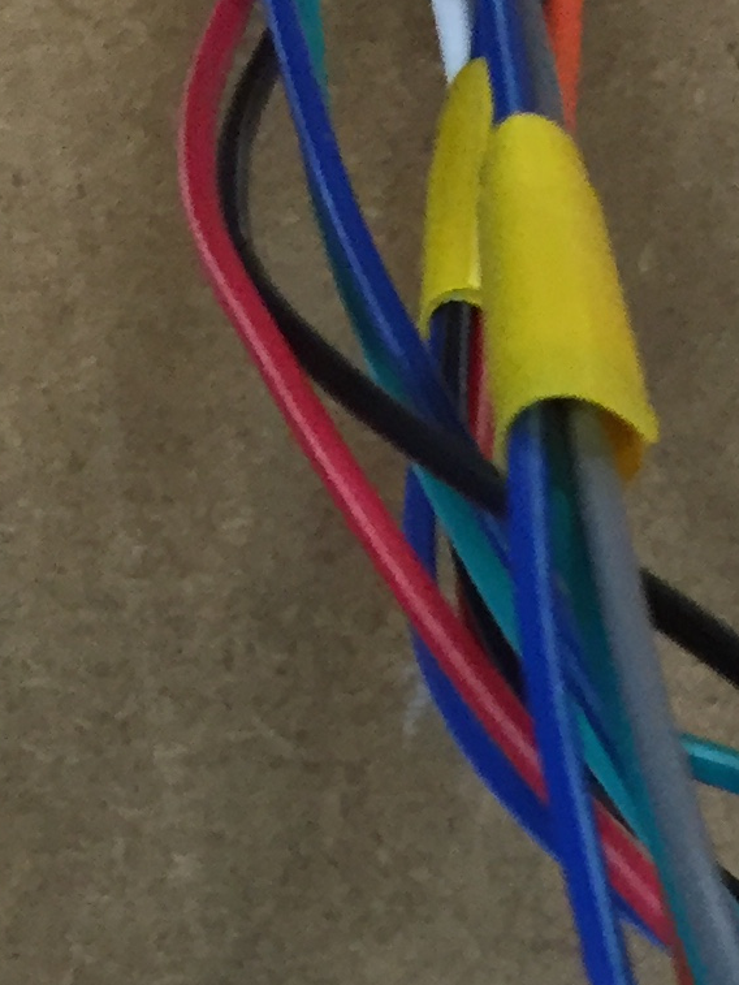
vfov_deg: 13.4
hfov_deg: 11.2
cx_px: 1240
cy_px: 2014
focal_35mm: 125
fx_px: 3557
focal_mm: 4.15
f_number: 2.2
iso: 160
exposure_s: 1/33
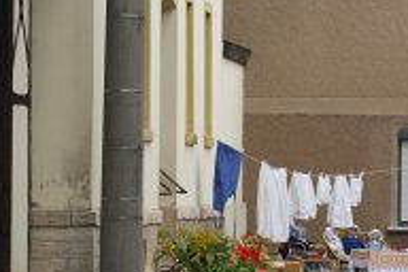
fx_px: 3966
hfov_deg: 5.9
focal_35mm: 350
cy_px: 162
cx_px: 457
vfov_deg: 3.9
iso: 100
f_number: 8
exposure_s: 1/160
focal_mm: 70
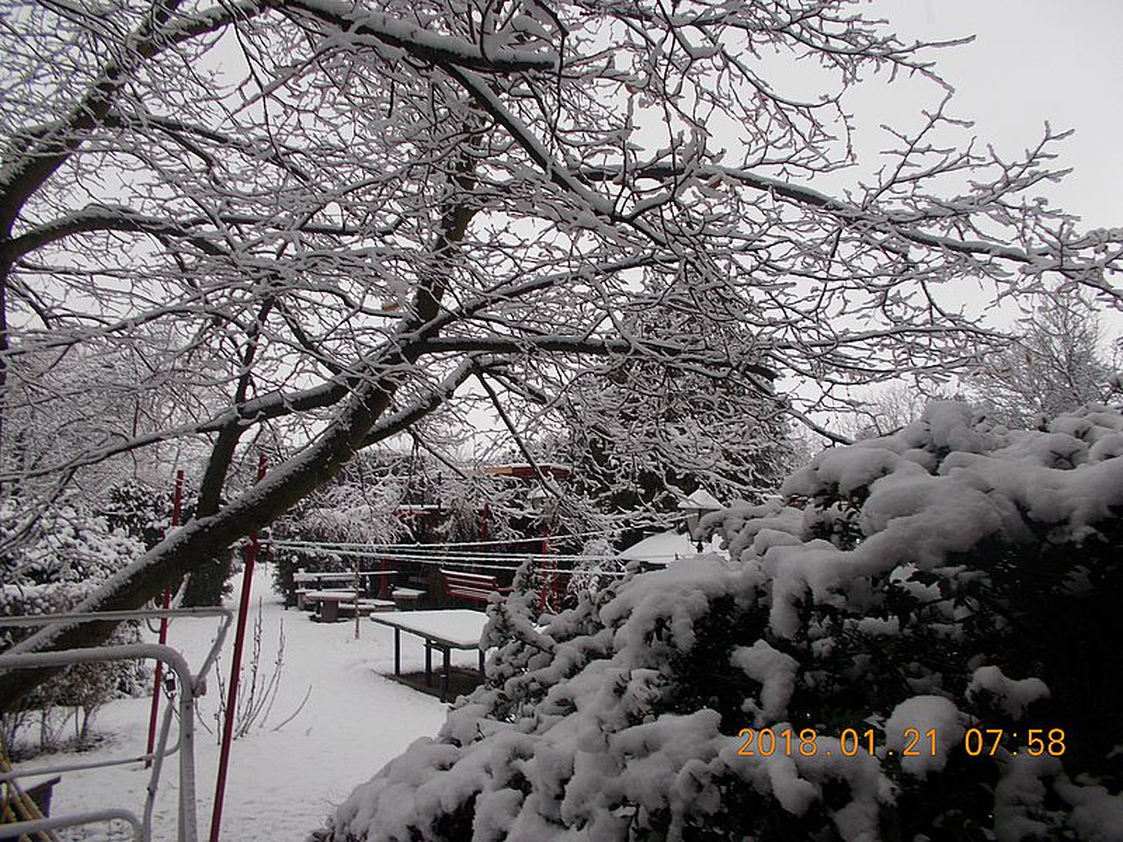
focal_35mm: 26
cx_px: 562
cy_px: 421
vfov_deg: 53.1
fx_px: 843
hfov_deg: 67.3
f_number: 3.2
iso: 80
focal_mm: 4.6
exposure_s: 1/50
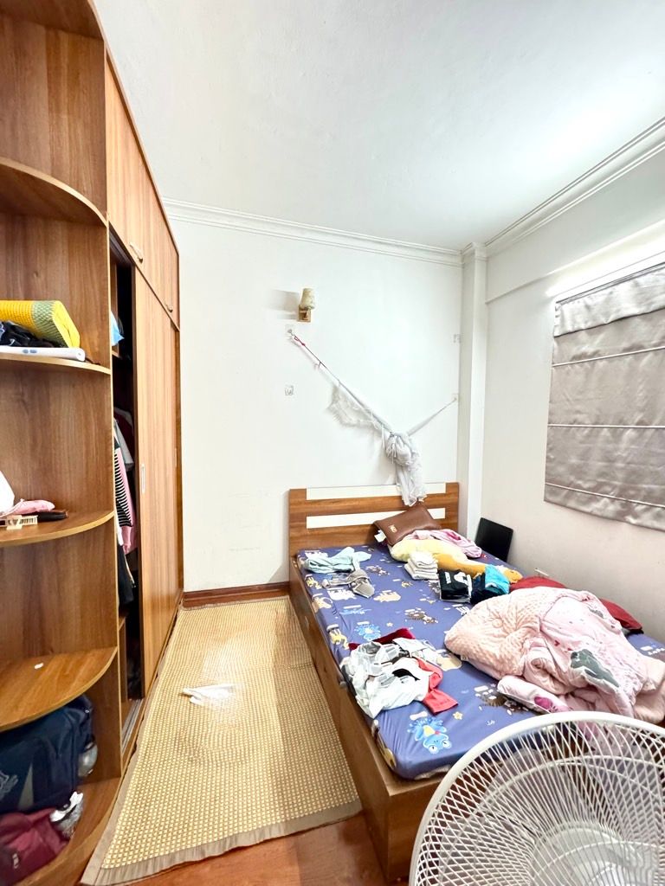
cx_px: 332
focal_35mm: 14
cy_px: 443
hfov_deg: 85.7
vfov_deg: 102.1
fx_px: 359
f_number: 2.2
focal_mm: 2.22
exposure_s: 1/50
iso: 1000
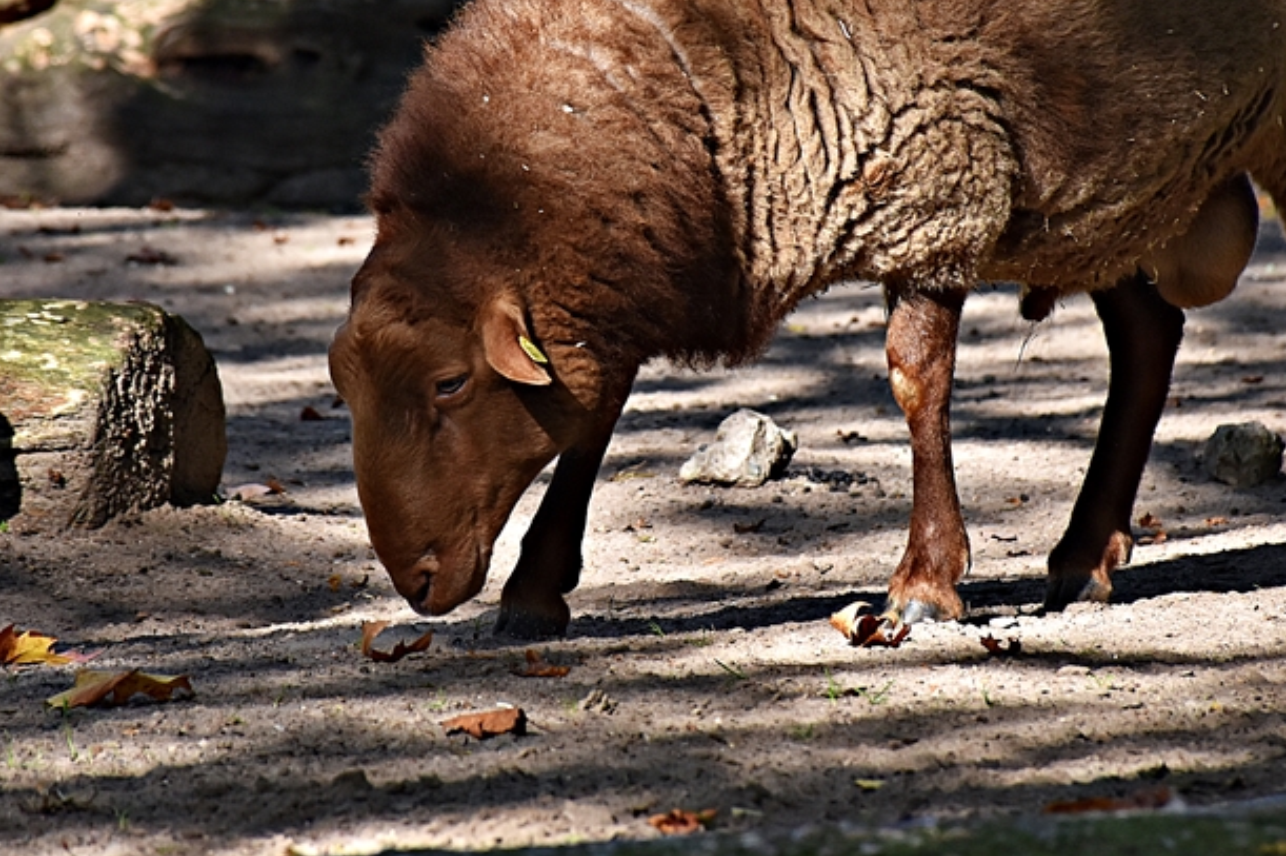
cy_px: 220
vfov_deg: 3.9
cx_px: 581
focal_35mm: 352
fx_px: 12570
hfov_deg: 5.9
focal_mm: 140
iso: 720
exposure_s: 1/1000
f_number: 5.6
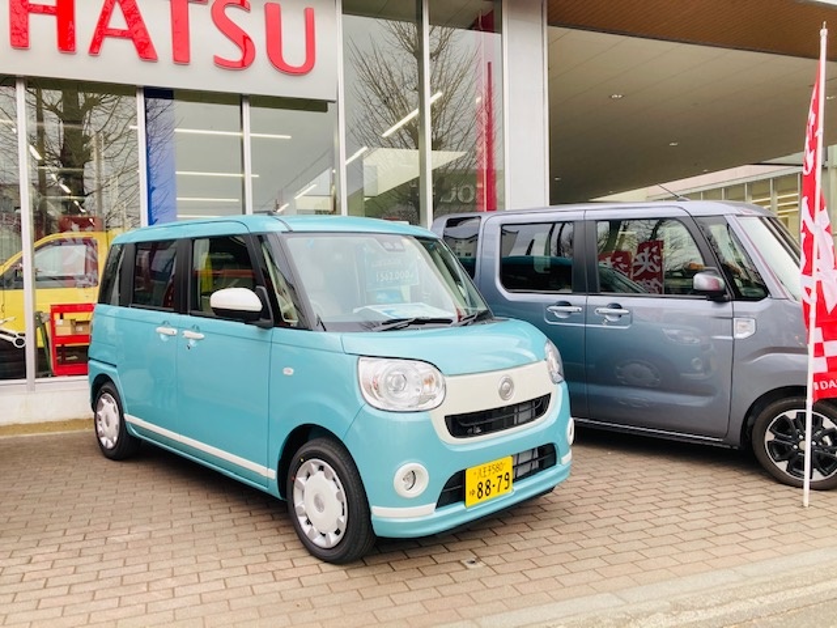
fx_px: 677
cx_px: 418
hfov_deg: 63.4
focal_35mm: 28
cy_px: 314
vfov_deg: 49.7
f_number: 1.8
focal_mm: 3.99
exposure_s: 1/154
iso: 20
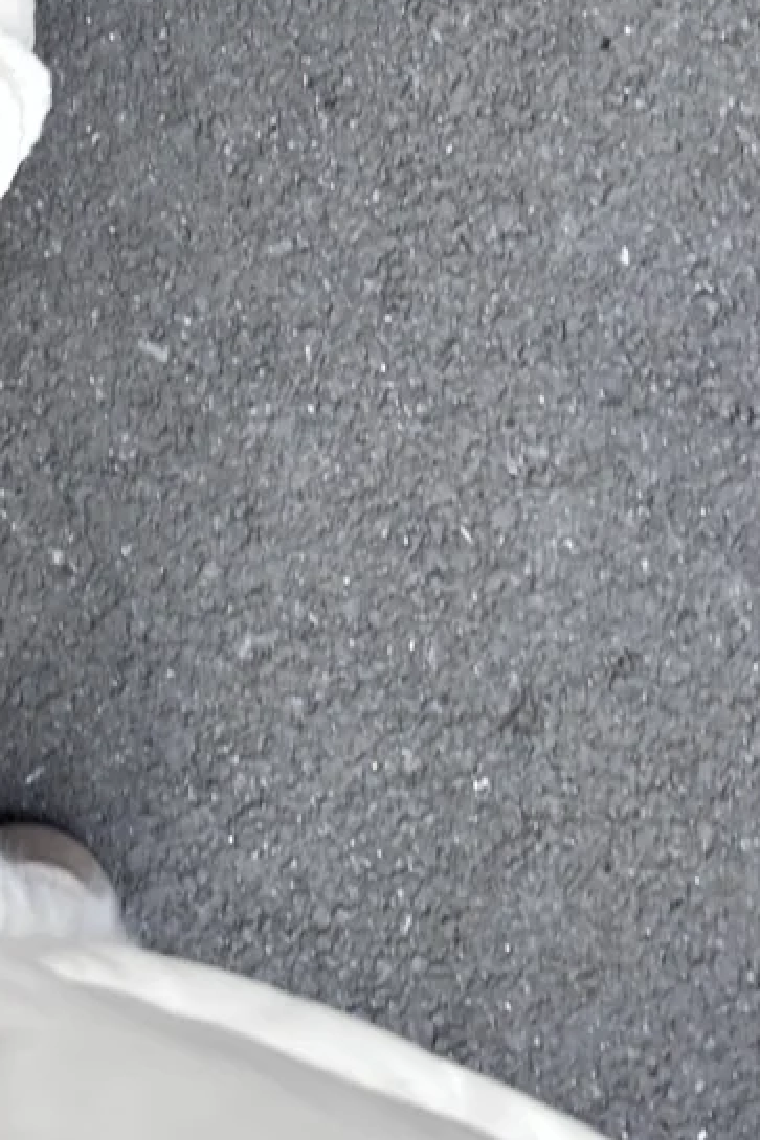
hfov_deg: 20.0
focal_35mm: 66
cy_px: 86
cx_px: 0
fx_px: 2091
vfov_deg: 29.1
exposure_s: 1/121
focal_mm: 6.86
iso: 64
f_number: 1.78
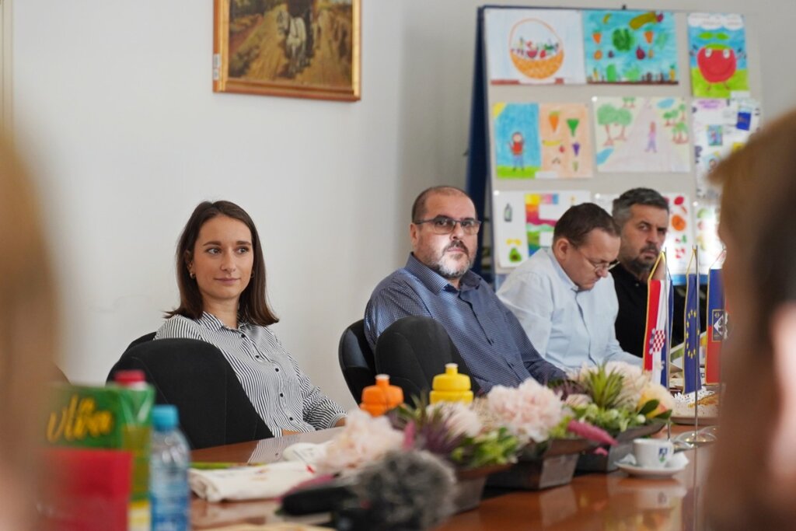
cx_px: 398
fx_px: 2477
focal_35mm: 112
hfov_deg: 18.3
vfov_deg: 12.2
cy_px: 266
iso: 1250
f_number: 2.8
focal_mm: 75
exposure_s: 1/640
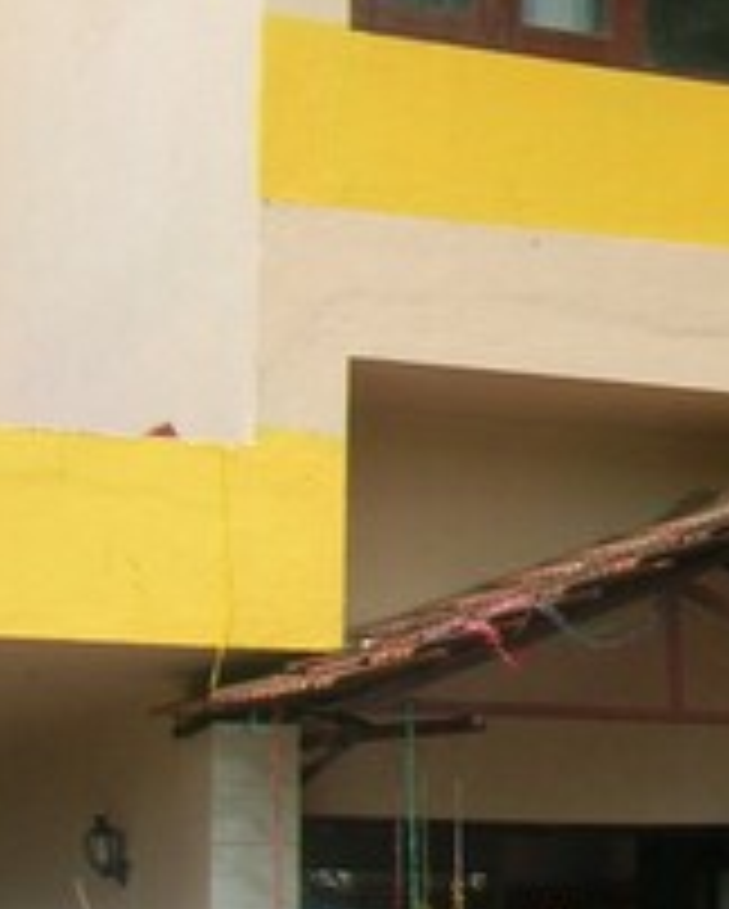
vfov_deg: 16.2
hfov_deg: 12.2
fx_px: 3178
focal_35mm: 118
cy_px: 189
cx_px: 1242
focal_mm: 5.7
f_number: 4.9
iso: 50
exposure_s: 1/48.5
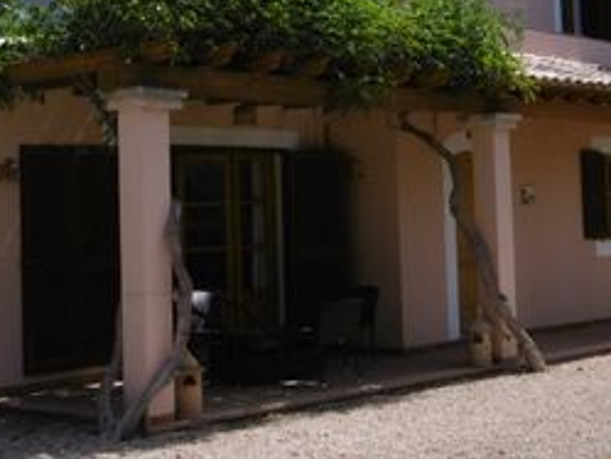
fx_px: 1360
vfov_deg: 19.0
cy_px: 88
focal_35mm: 77
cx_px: 290
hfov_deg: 25.3
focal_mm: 5.8
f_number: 8.8
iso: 100
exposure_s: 1/200
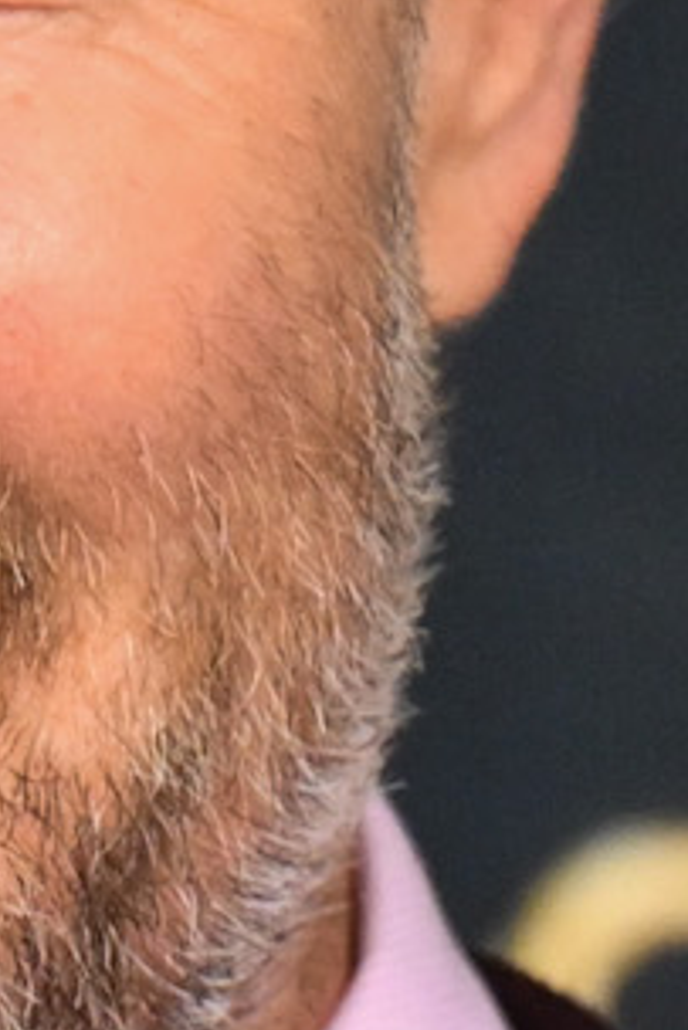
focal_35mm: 684
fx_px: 19584
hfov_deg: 2.0
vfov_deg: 3.0
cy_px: 1016
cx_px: -195
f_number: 2.8
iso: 1600
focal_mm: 104
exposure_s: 1/400
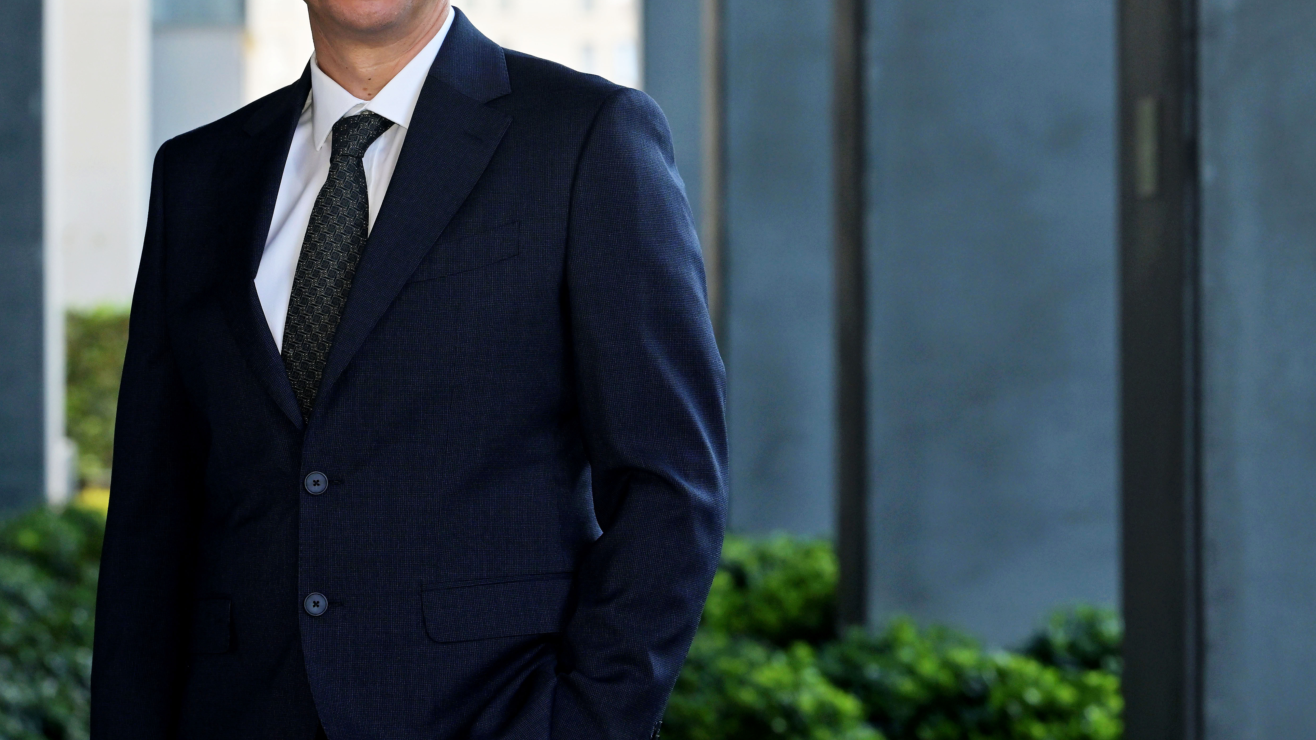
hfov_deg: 12.0
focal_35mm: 179
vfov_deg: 6.8
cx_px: 422
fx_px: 6246
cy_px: 276
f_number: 5.6
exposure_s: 1/250
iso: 640
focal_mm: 103
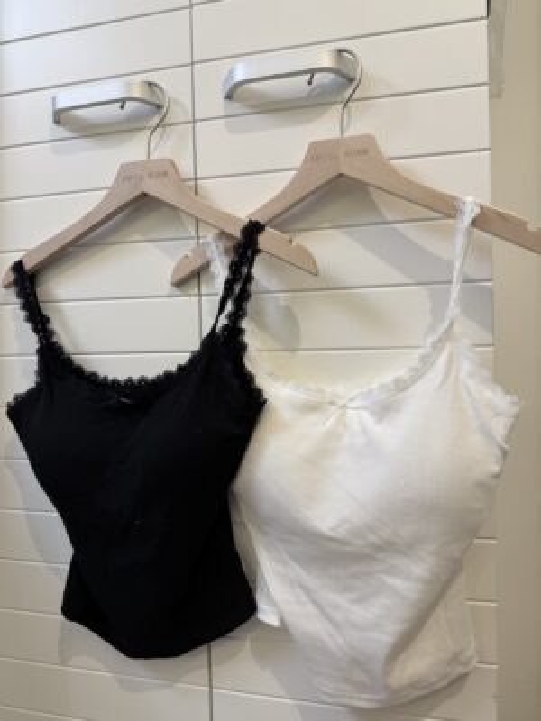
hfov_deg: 56.8
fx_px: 500
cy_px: 360
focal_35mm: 24
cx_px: 270
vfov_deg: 71.6
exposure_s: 1/50
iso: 100
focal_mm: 6.76
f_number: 1.78
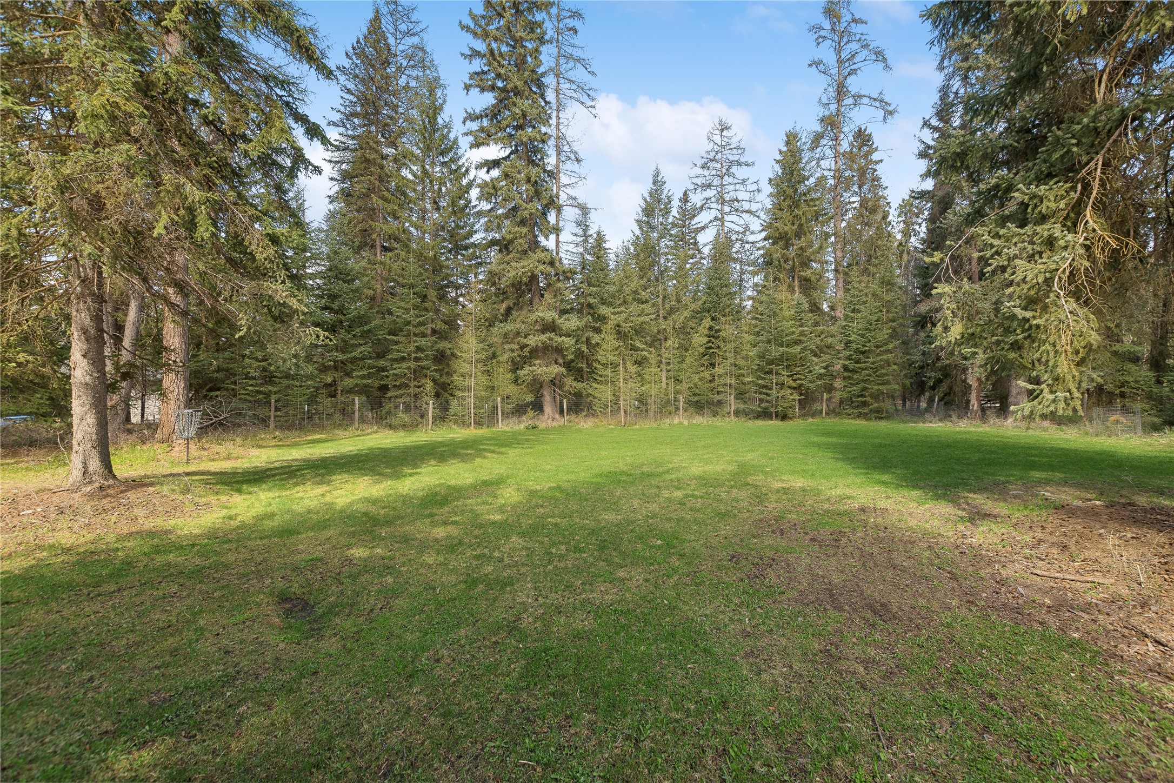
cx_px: 587
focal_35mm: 15
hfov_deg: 100.4
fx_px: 489
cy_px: 392
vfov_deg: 77.3
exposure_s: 1/125
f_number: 6.3
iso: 200
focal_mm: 10
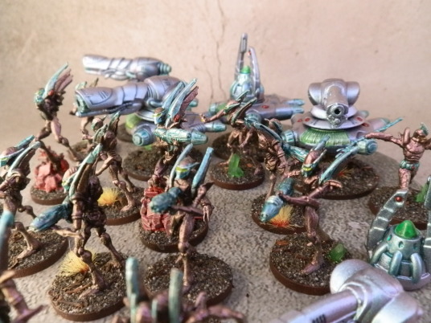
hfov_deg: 63.4
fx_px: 349
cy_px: 162
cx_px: 216
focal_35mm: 28
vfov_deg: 49.7
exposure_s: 1/80
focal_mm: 5
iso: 400
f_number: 3.1
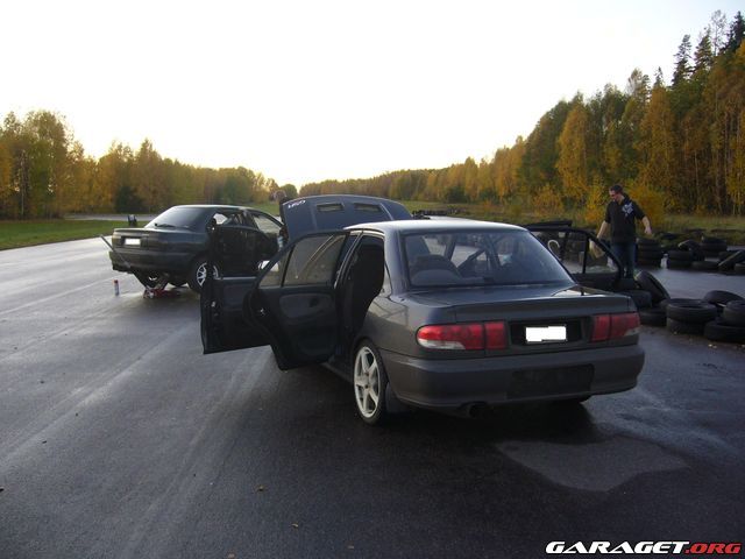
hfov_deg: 52.6
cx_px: 372
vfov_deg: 40.7
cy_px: 280
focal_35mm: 35
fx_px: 753
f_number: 2.8
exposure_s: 1/80
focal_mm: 5.8
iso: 80
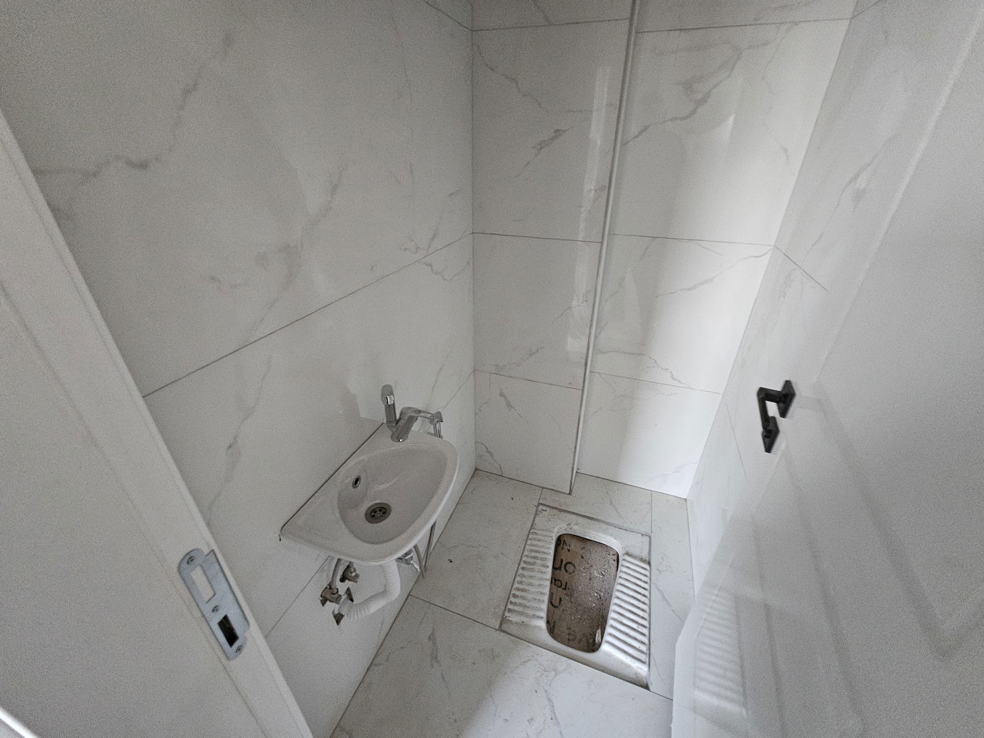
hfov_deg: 106.2
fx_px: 370
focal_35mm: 13
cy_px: 369
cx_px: 492
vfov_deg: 89.9
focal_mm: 2.2
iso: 640
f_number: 2.2
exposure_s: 1/24
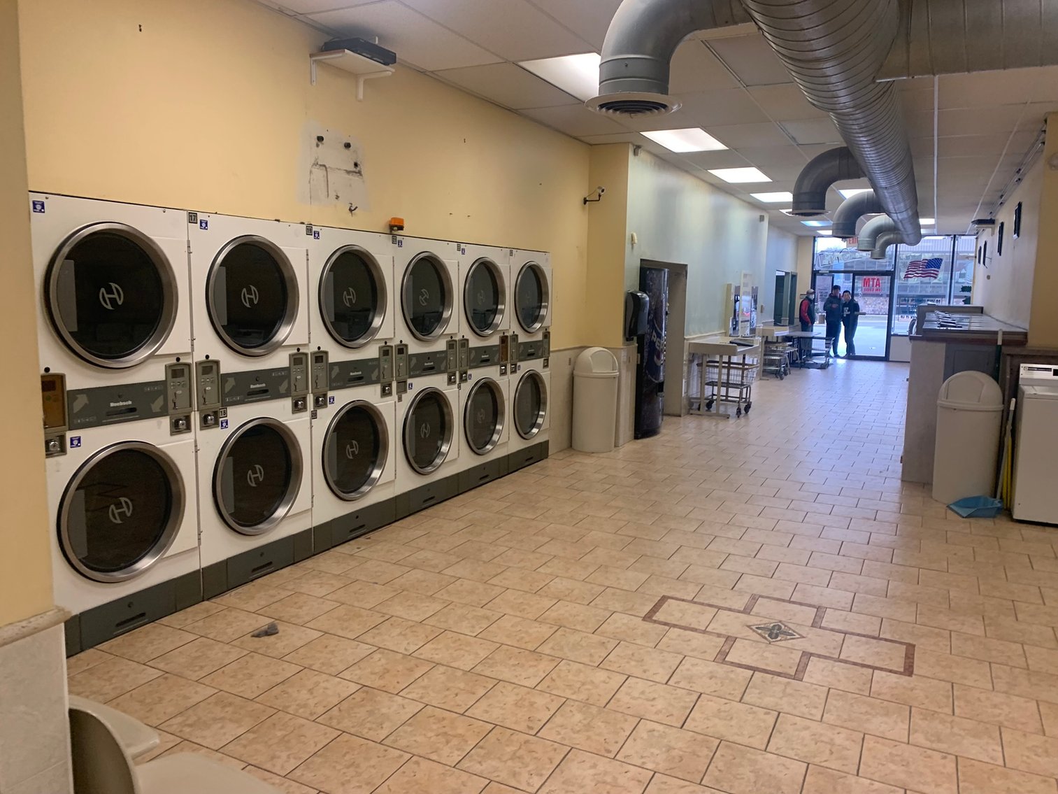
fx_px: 795
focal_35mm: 26
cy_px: 397
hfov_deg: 67.3
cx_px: 529
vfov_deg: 53.1
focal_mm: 4.25
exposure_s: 1/60
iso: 100
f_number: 1.8
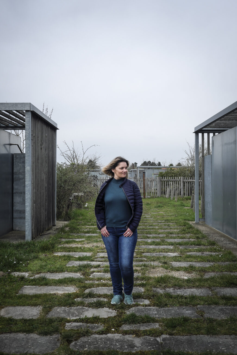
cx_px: 118
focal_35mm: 35
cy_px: 178
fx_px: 346
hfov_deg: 37.9
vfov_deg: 54.4
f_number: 4.5
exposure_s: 1/1800
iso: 400
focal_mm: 23
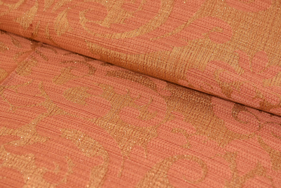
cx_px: 140
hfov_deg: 24.6
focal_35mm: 82
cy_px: 94
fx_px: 644
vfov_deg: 16.6
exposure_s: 1/200
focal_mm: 55
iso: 720
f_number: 8
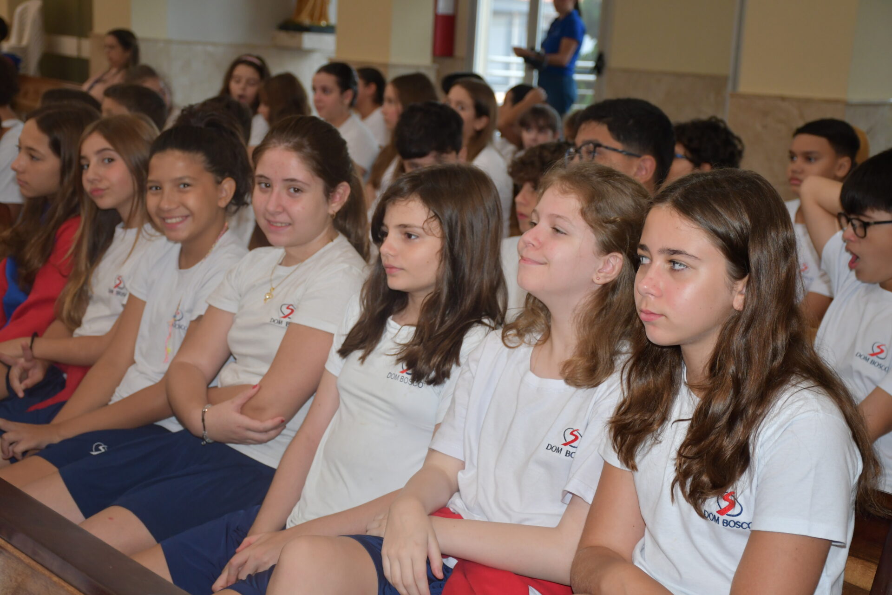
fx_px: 1561
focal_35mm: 63
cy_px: 298
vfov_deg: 21.6
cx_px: 446
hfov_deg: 31.9
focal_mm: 42
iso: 900
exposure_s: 1/60
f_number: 4.5
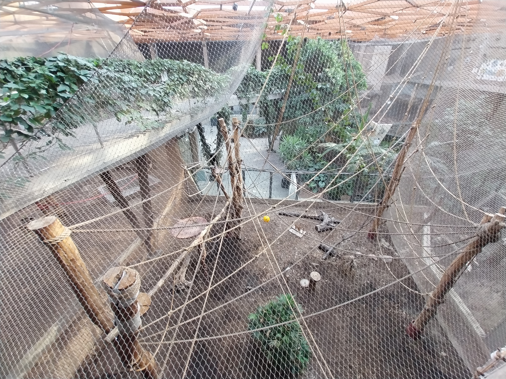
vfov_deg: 89.9
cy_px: 190
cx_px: 253
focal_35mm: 13
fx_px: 190
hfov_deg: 106.2
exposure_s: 1/50.1
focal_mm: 1.13
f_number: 2.2
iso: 100
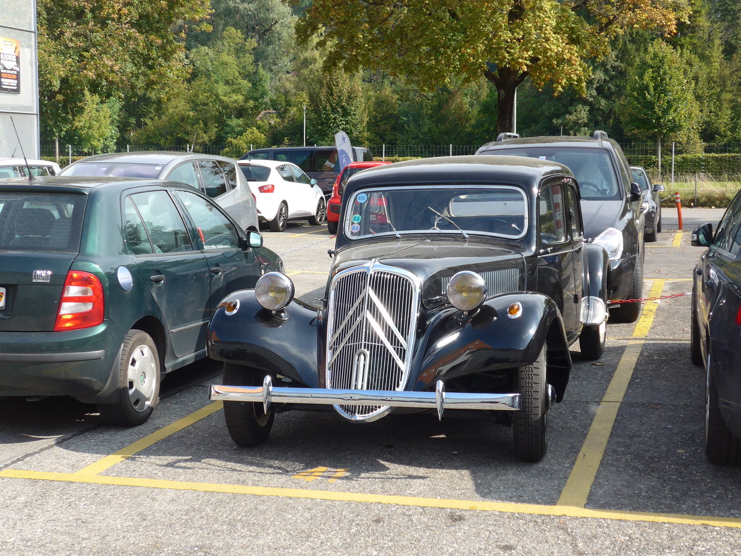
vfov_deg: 26.6
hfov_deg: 34.9
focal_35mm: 55
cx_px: 370
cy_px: 278
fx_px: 1177
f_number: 3.4
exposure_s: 1/400
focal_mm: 11.3
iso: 80
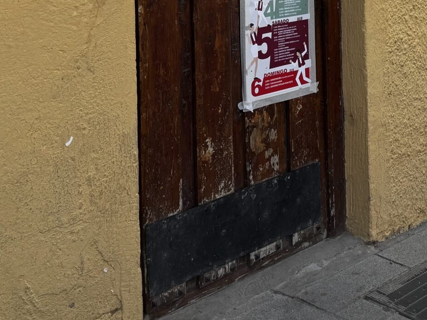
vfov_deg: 20.5
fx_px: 814
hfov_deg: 28.9
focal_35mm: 66
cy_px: -83
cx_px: 320
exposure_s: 1/1560
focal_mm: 6.76
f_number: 1.78
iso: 80
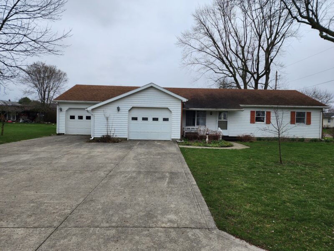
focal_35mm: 23
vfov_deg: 58.9
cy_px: 126
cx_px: 167
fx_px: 222
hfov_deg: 73.9
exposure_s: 1/565
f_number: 1.8
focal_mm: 6.4
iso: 12
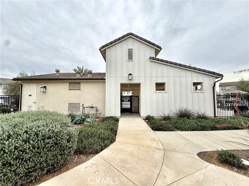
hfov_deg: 102.1
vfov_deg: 85.7
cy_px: 93
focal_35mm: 14
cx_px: 124
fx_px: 101
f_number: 2.2
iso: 50
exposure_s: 1/709
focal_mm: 2.22
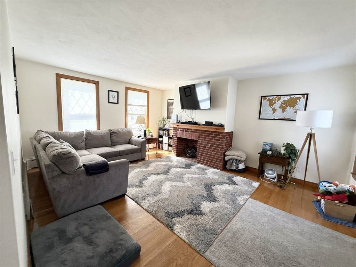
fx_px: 144
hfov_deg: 102.1
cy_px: 134
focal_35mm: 14
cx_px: 178
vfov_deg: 85.7
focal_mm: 2.22
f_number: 2.2
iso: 200
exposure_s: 1/99
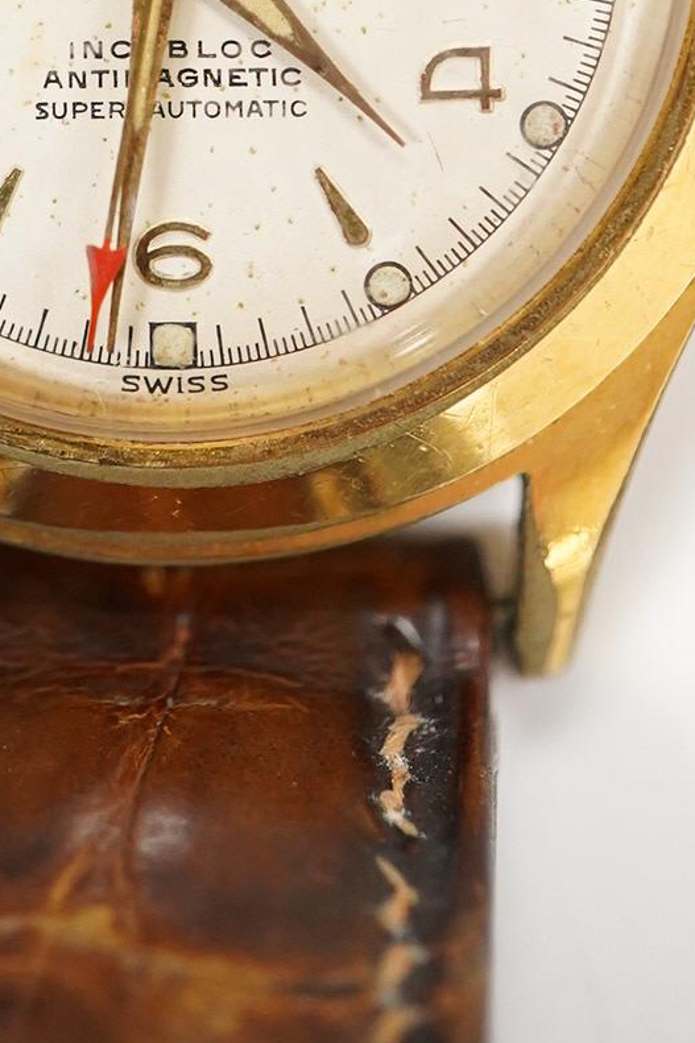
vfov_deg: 17.6
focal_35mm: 112
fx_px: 3244
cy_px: -142
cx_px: 194
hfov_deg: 12.2
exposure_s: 1/200
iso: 2500
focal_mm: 30
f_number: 6.3
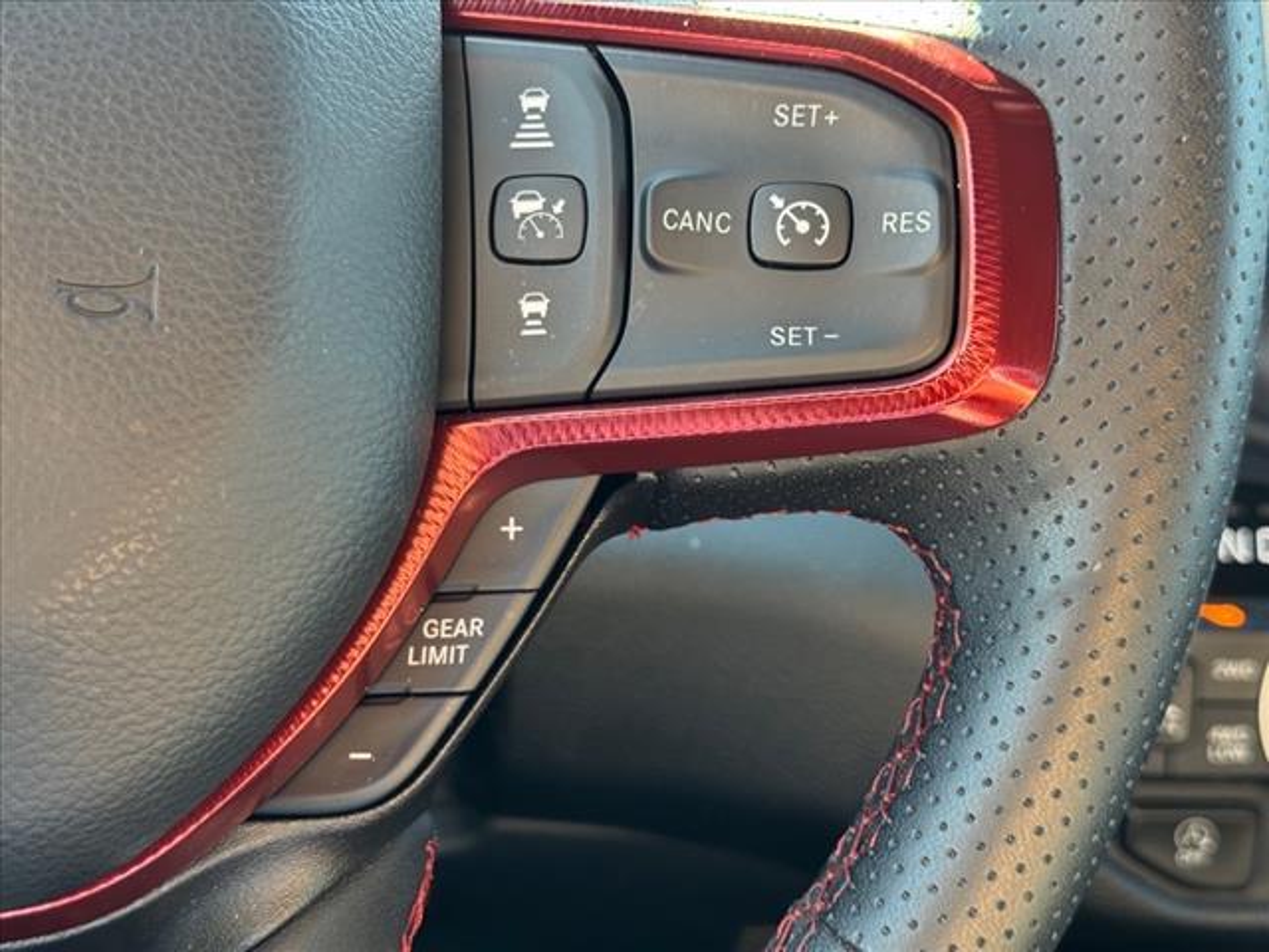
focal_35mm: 48
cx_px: 634
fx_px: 1760
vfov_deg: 30.3
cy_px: 476
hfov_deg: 39.7
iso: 125
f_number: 1.78
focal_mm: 6.76
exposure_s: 1/60
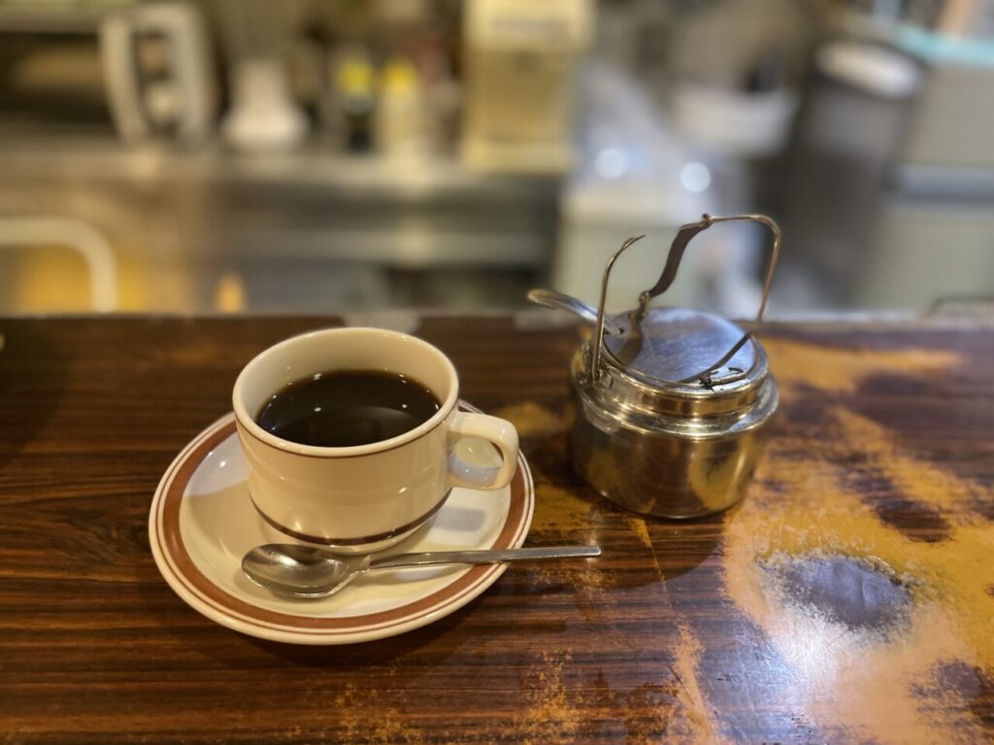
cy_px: 372
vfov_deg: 53.0
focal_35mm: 26
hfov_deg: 67.3
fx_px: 746
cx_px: 497
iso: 400
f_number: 1.6
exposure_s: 1/40
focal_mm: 5.1
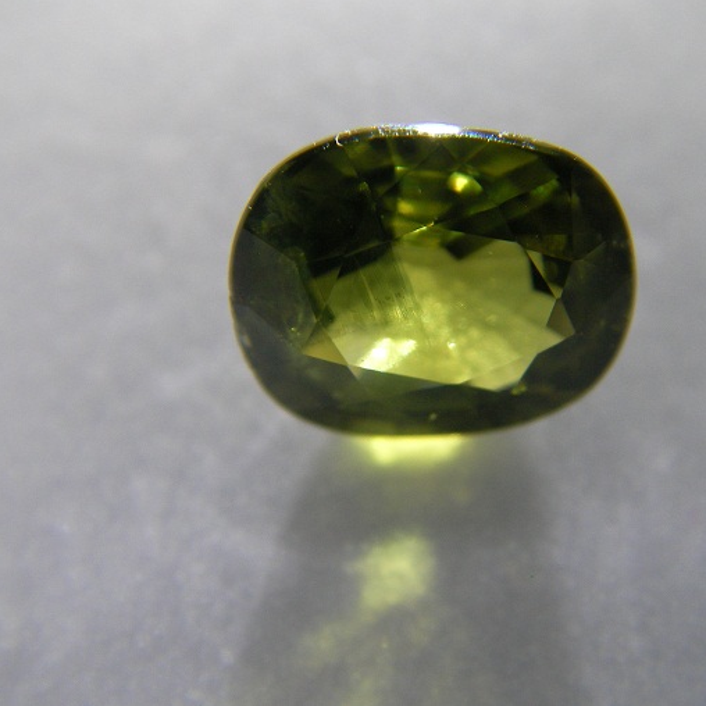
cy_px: 353
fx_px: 1038
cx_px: 400
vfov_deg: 37.6
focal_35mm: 45
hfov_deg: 37.5
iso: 100
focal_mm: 6.3
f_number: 3.3
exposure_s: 1/8.5
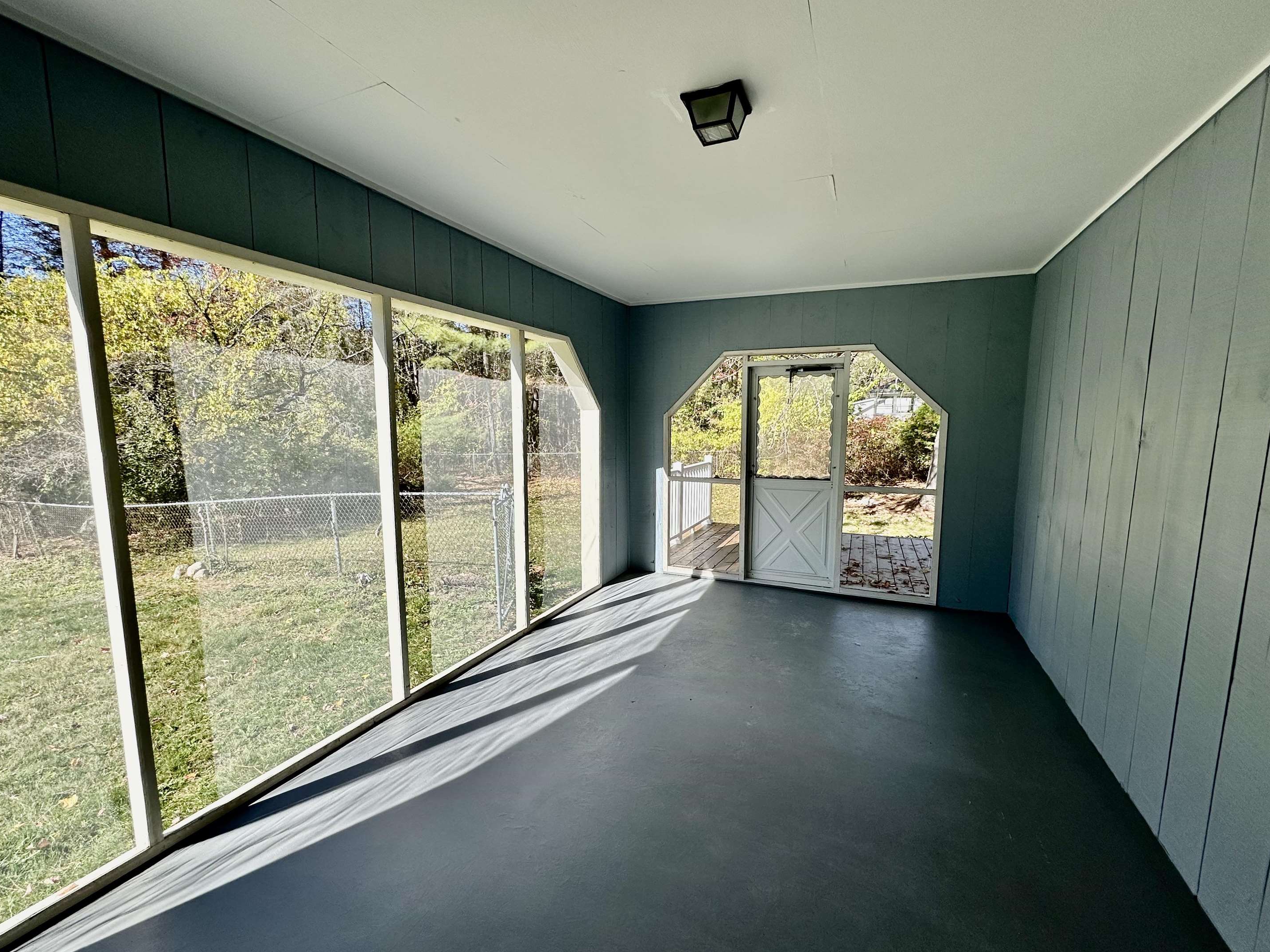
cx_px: 628
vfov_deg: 81.7
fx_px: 550
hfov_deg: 98.2
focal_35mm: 15
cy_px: 495
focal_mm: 2.22
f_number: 2.2
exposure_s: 1/698
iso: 40
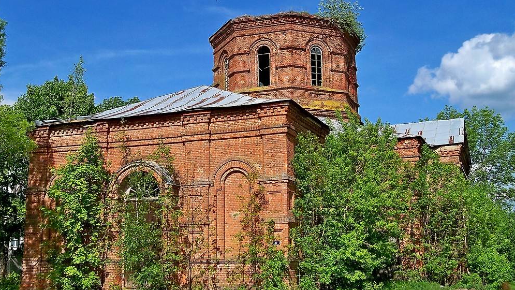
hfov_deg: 44.6
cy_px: 113
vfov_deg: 25.9
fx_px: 628
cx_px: 254
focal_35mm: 46
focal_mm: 6.2
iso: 64
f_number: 3.5
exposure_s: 1/1000
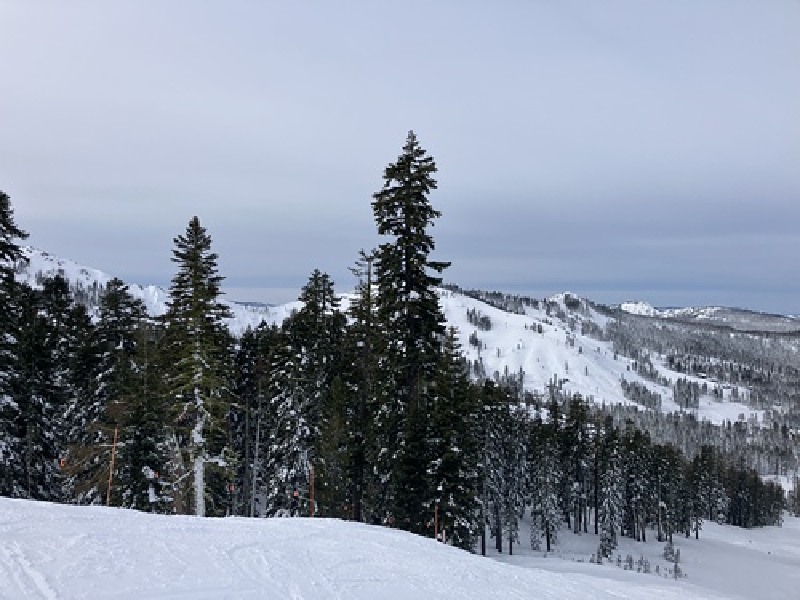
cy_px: 300
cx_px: 400
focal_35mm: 28
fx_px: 647
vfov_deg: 49.7
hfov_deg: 63.4
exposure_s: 1/3247
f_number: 1.8
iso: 32
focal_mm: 3.99
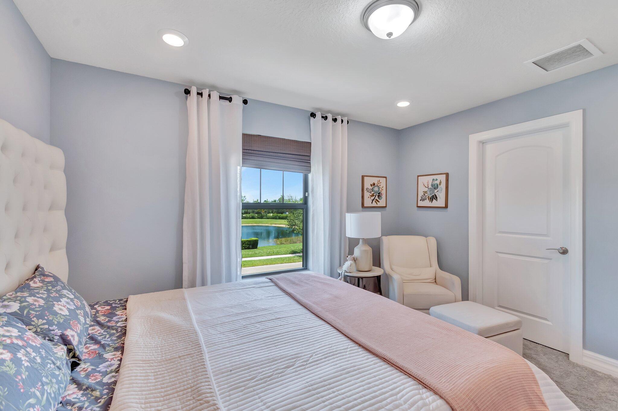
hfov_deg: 100.4
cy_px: 206
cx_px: 309
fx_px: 257
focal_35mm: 15
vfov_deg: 77.3
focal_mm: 10
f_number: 8
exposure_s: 1/40
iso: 640
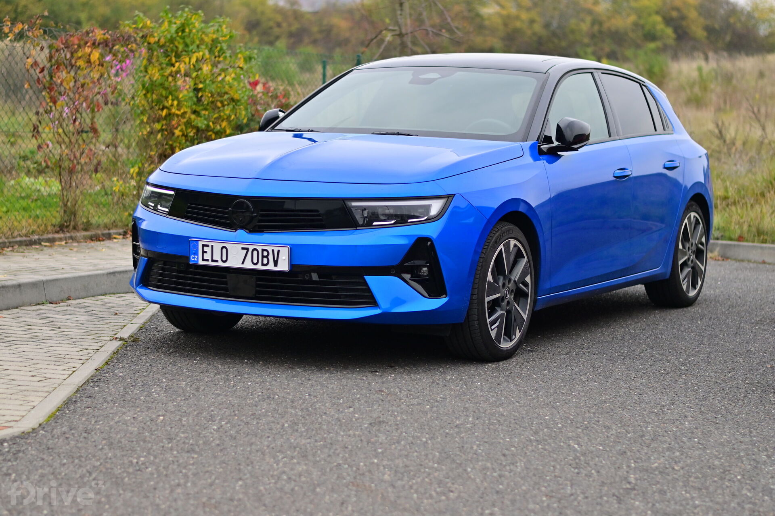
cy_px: 258
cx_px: 388
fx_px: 1614
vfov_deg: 18.2
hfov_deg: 27.0
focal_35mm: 75
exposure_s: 1/2000
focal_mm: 50
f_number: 2
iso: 250
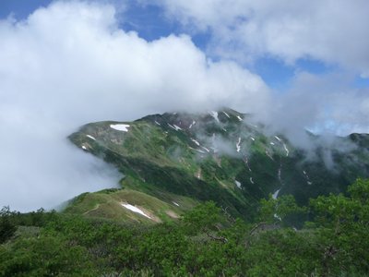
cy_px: 138
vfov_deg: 49.7
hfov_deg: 63.4
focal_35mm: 28
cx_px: 184
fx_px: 298
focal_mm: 4.7
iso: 160
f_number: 8
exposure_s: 1/640
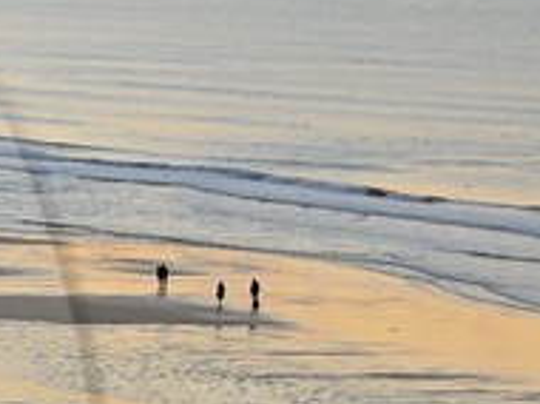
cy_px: 605
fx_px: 4799
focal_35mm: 308
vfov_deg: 4.8
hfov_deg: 6.0
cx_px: -1069
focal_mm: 38
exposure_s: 1/50
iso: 200
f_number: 8
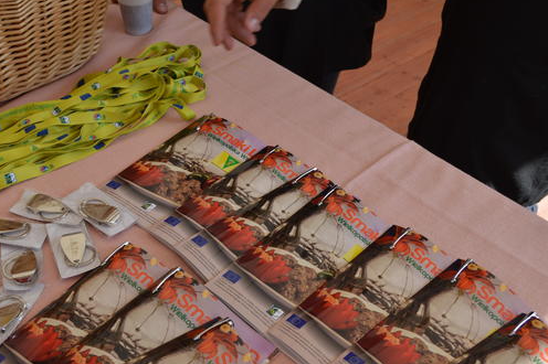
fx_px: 669
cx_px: 220
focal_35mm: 44
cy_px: 208
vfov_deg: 30.4
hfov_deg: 44.3
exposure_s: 1/160
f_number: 7.1
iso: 100
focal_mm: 24
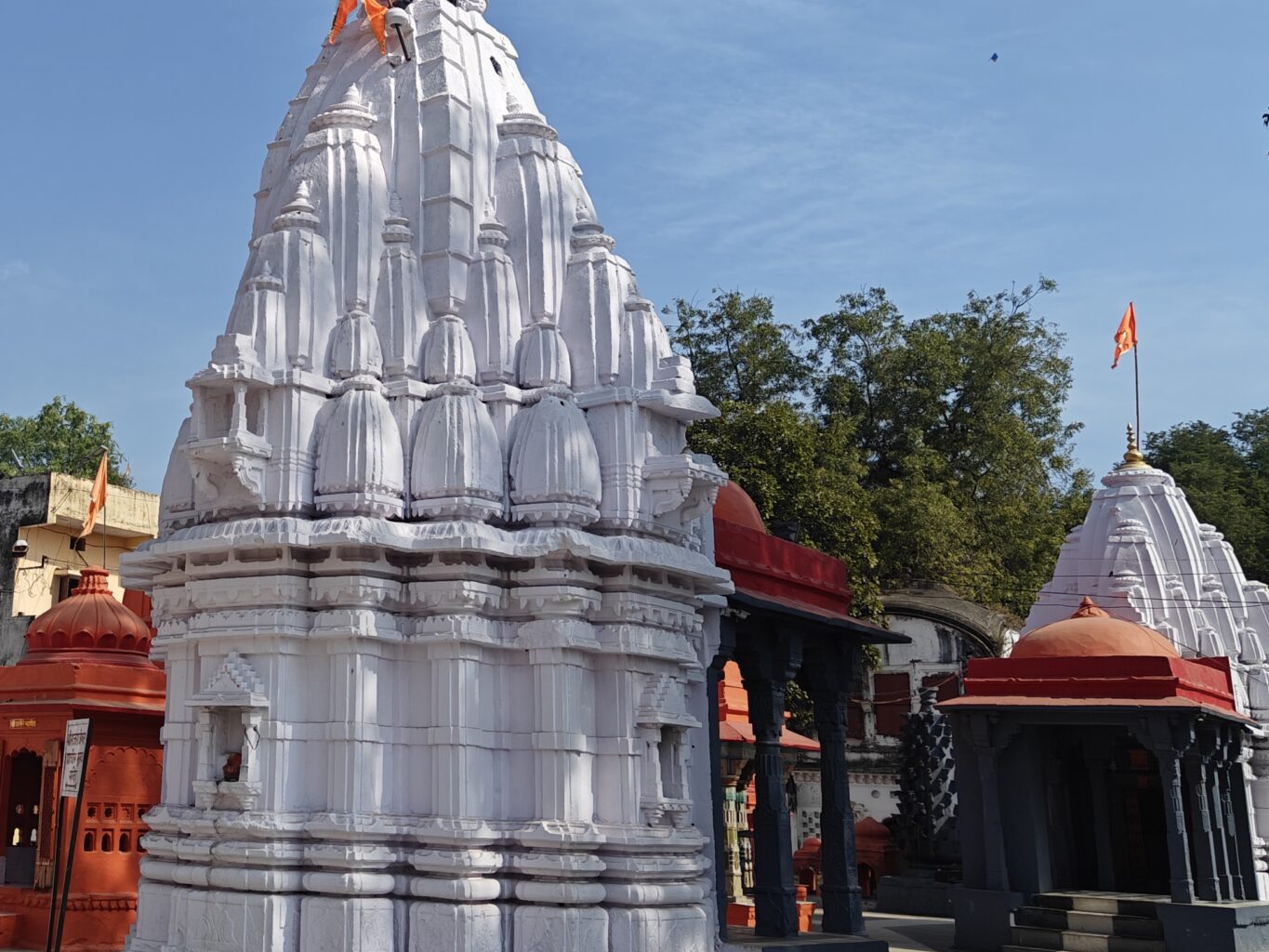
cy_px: 311
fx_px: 1650
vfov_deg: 31.9
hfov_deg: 40.5
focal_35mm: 45
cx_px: 275
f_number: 1.8
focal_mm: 5.59
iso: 64
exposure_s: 1/4947
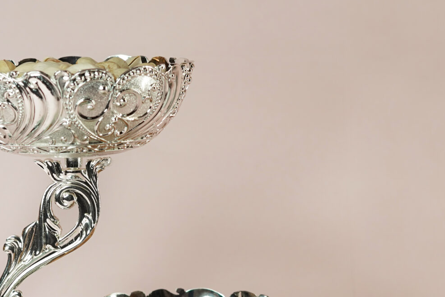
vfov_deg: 10.5
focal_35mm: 130
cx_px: 191
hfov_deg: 15.8
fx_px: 1607
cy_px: 285
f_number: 4.5
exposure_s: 1/125
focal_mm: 50
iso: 250
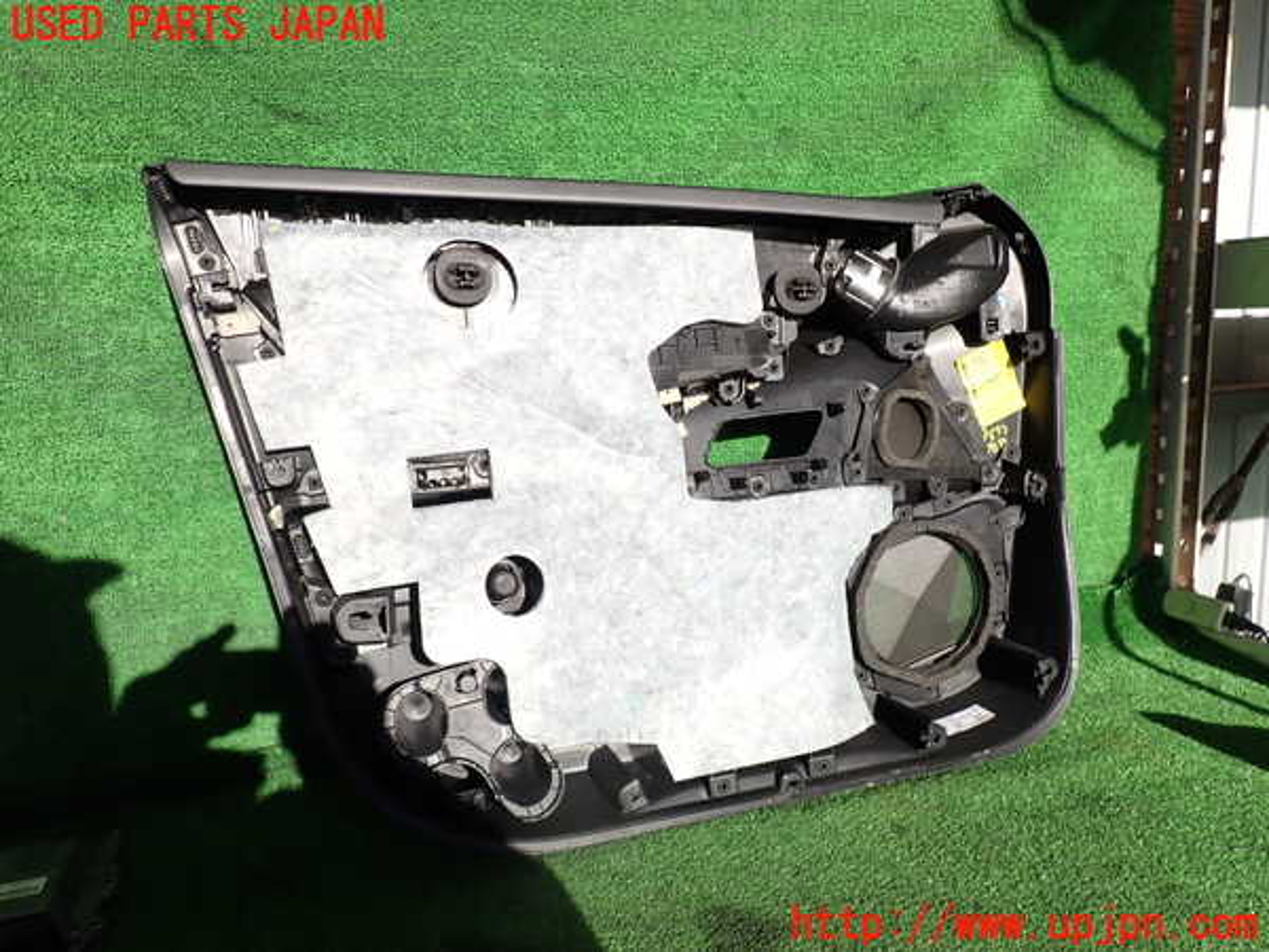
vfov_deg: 54.9
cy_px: 476
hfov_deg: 69.4
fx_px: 916
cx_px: 634
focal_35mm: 25
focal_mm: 4.5
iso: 100
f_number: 2.8
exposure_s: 1/1000
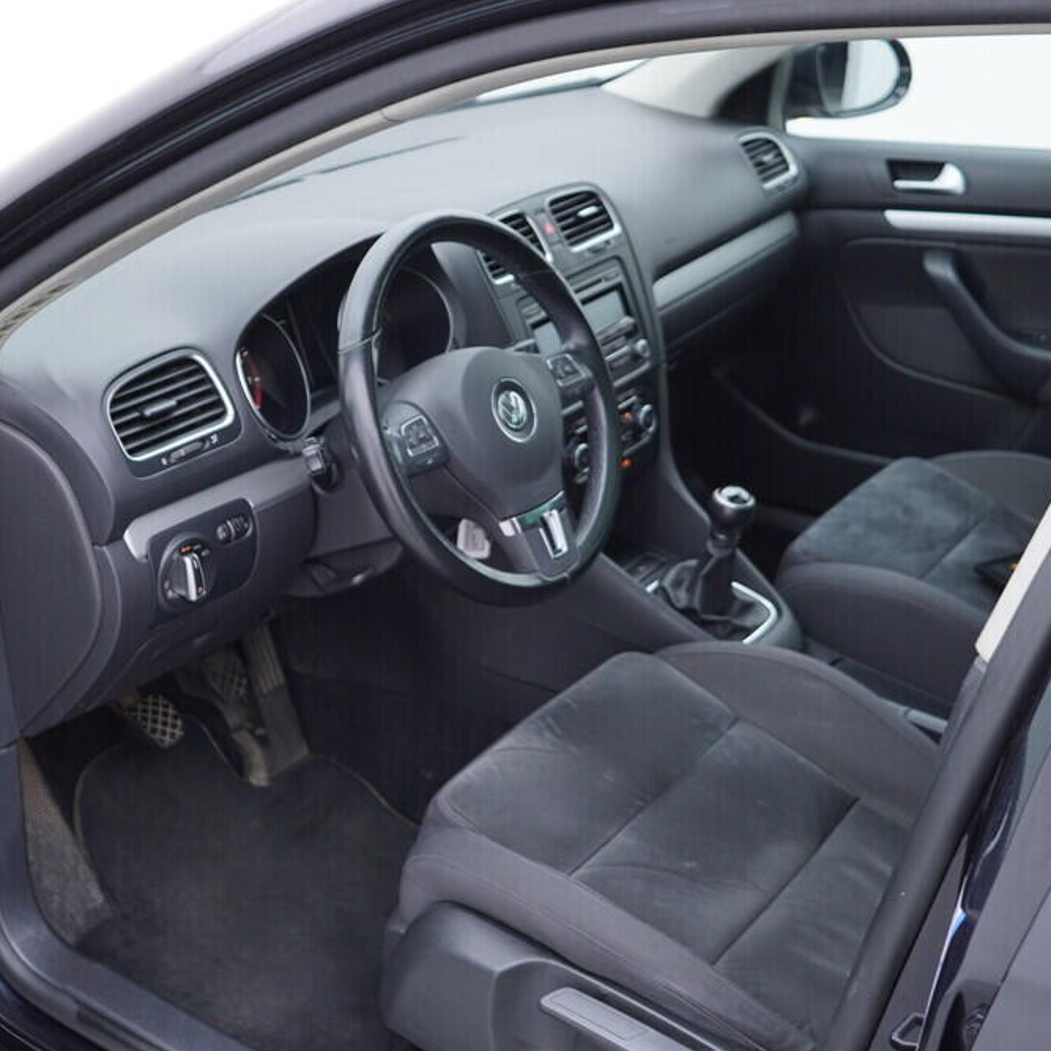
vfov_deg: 36.1
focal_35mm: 47
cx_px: 400
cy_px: 522
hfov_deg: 35.9
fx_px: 1614
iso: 125
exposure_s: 1/40
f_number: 2.8
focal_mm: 24
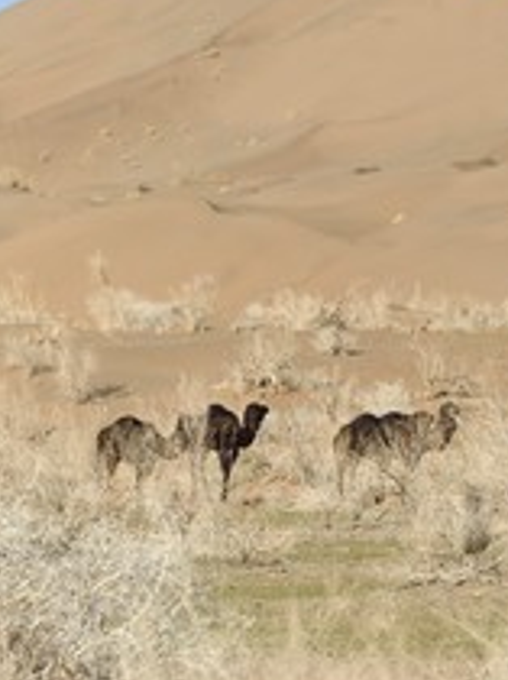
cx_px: 563
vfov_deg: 5.2
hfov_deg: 3.8
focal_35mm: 385
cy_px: 262
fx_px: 7549
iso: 200
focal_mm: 200
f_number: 10
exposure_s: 1/500
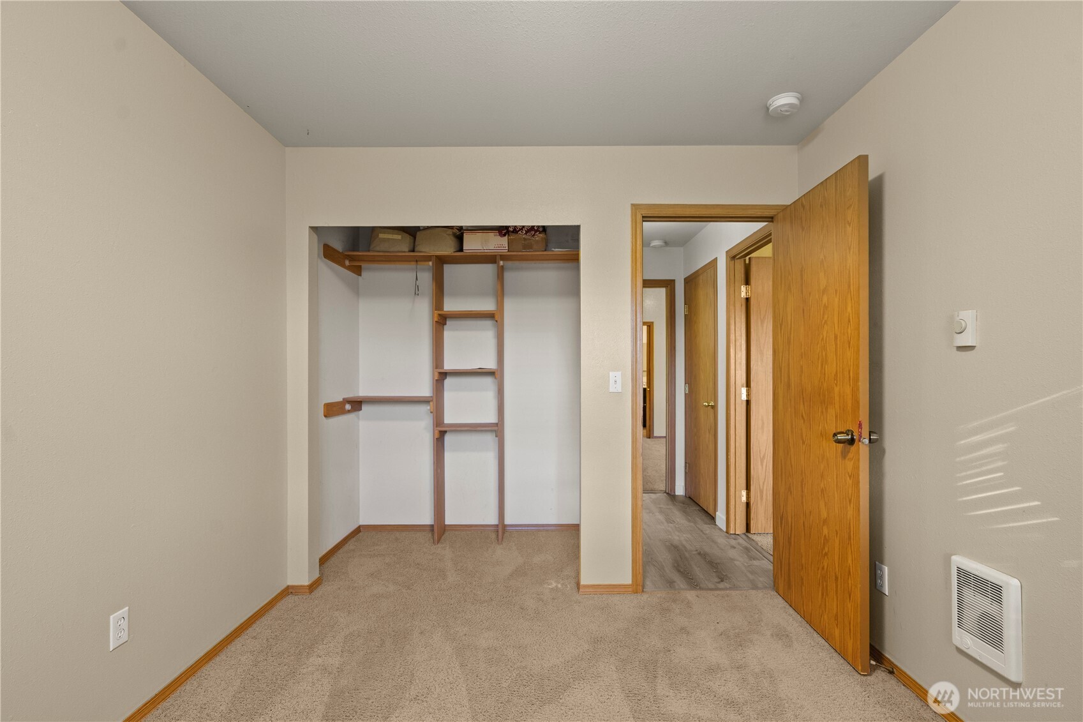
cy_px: 361
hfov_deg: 96.7
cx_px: 542
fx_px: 481
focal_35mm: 16
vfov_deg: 73.7
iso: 800
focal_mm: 16
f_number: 6.3
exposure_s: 1/5
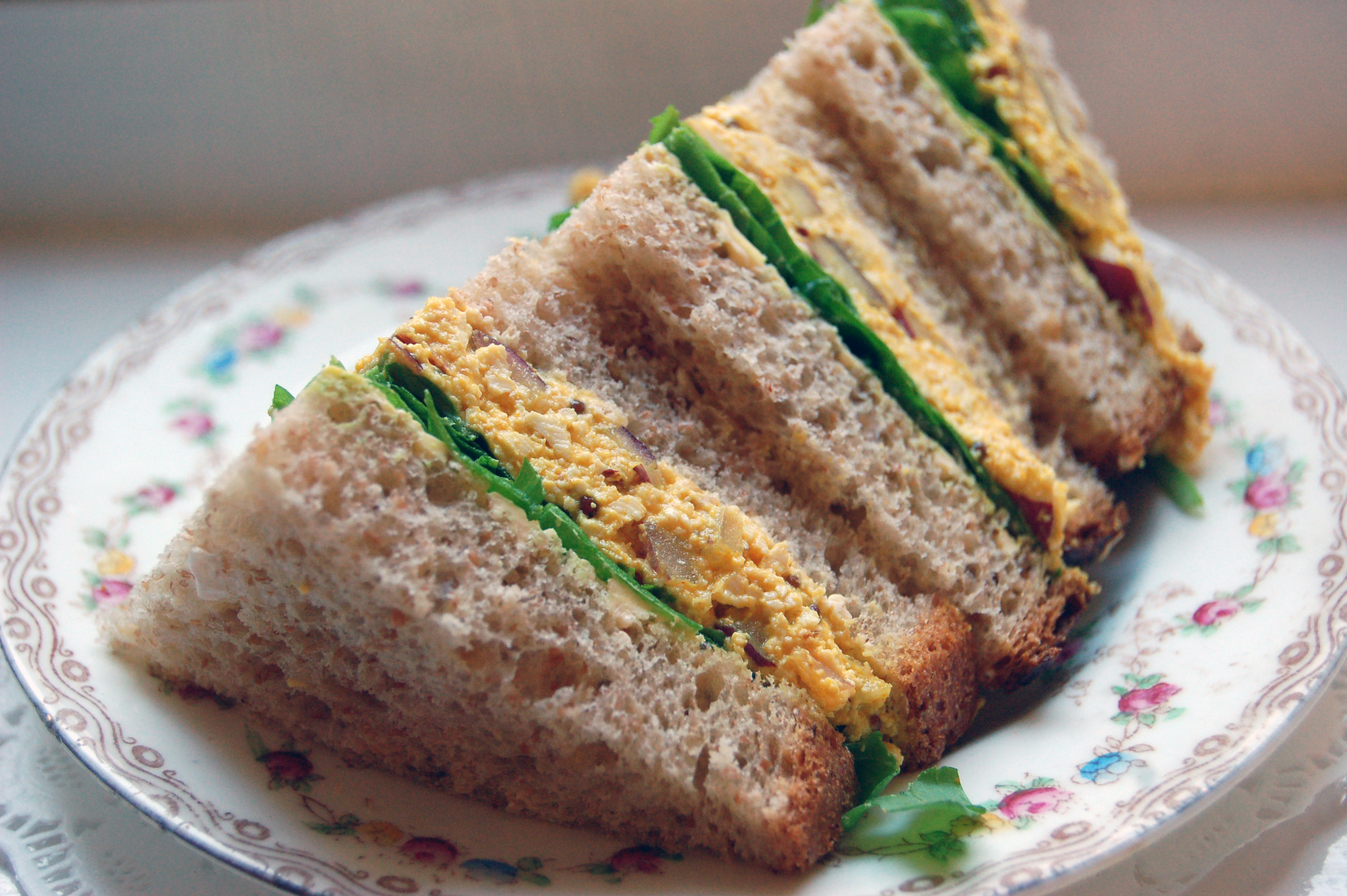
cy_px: 448
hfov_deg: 29.3
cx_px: 674
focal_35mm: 69
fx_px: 2579
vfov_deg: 19.7
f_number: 5.3
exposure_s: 1/40
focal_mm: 46
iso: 800
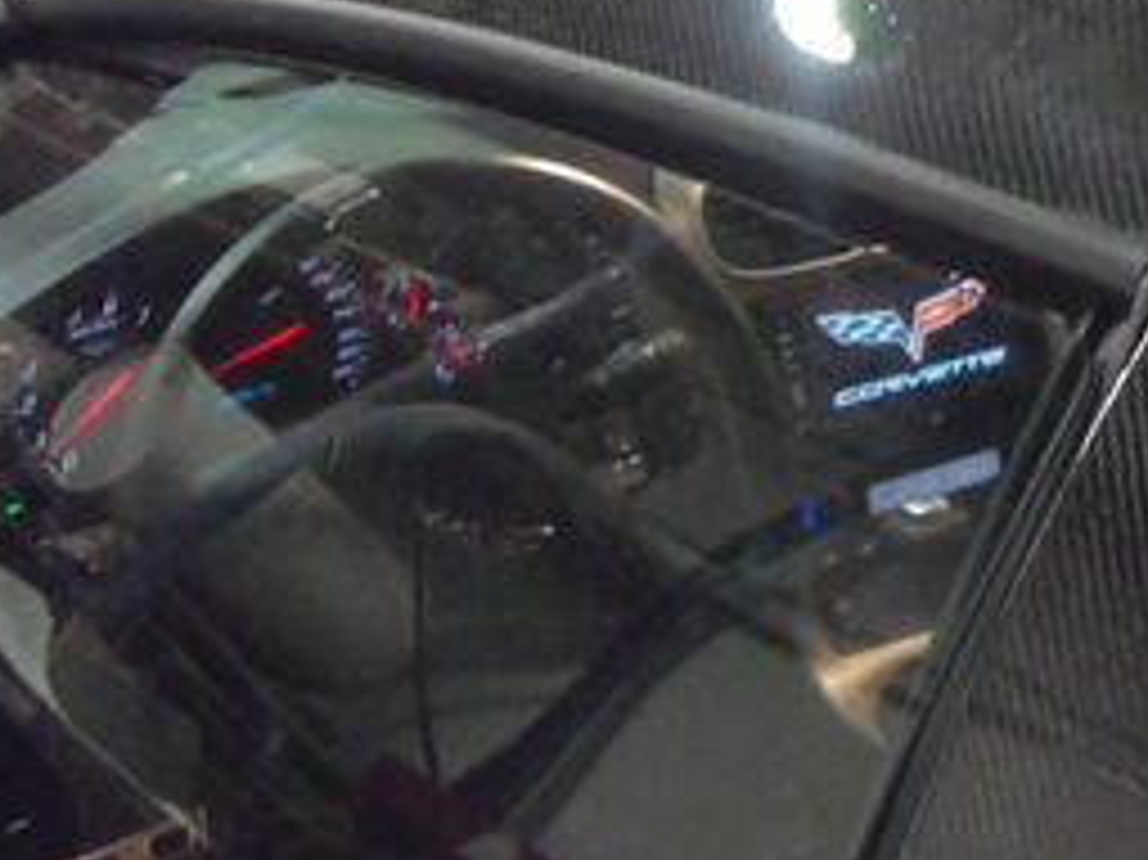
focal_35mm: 93
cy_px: -32
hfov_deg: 20.0
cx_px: 1333
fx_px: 3083
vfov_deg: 15.5
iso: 800
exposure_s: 1/15
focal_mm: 6.2
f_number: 2.7
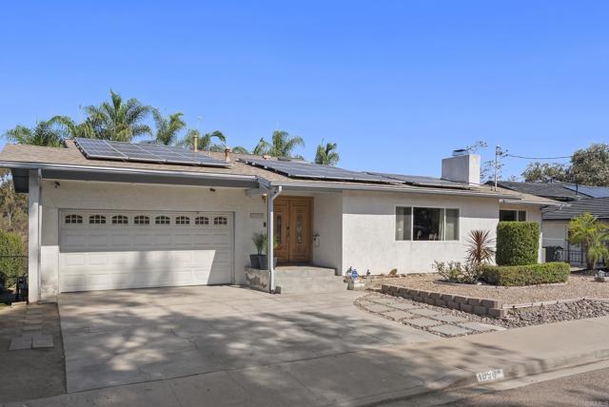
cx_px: 304
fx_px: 474
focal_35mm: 28
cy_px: 204
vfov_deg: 46.5
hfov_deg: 65.4
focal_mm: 28
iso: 500
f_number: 8
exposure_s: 1/640
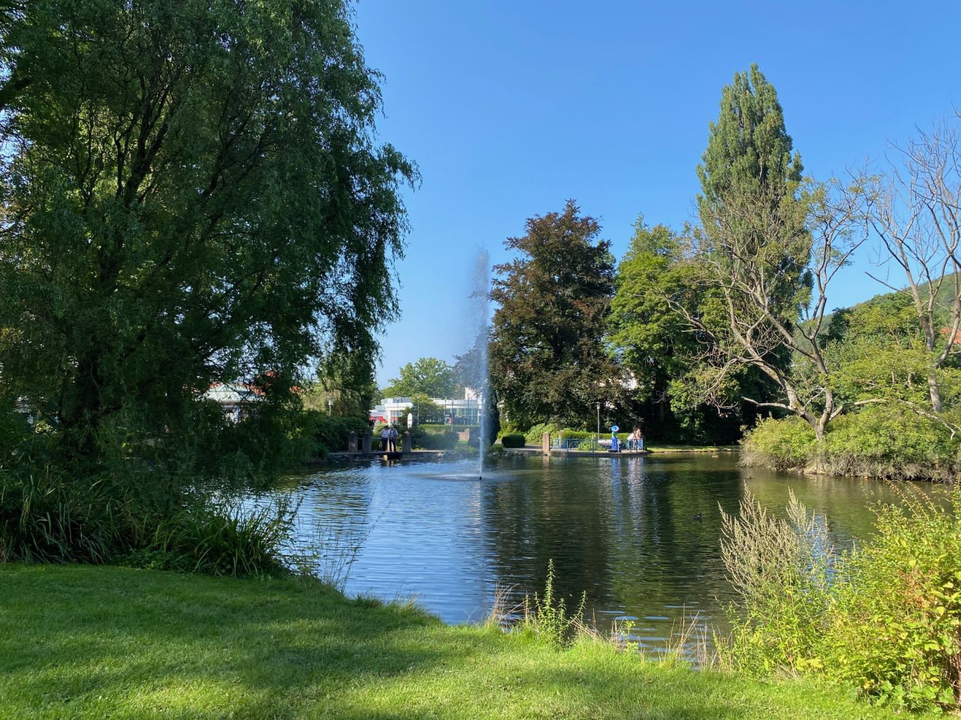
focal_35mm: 26
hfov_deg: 67.3
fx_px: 722
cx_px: 480
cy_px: 360
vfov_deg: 53.1
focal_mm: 4.25
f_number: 1.8
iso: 32
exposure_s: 1/1007
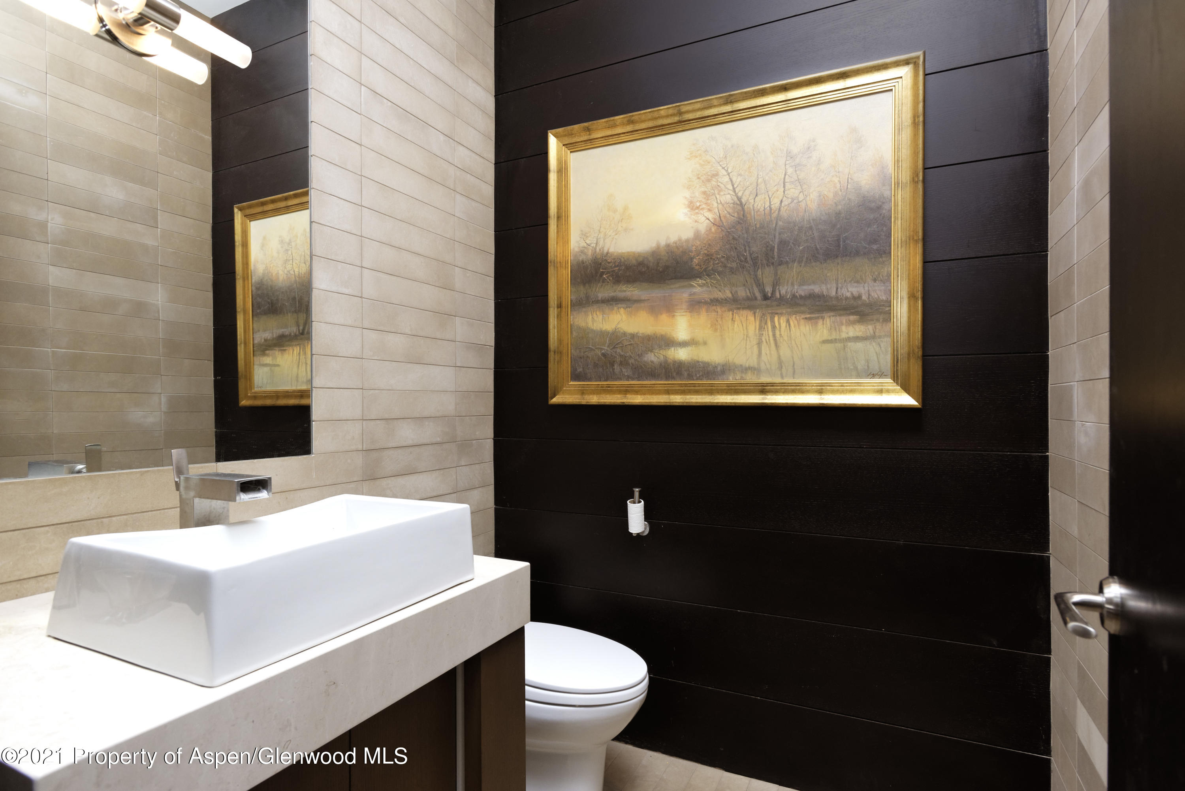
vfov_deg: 64.6
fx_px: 626
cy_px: 396
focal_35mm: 19
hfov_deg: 86.9
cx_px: 592
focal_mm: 19
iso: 800
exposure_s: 1/100
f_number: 7.1
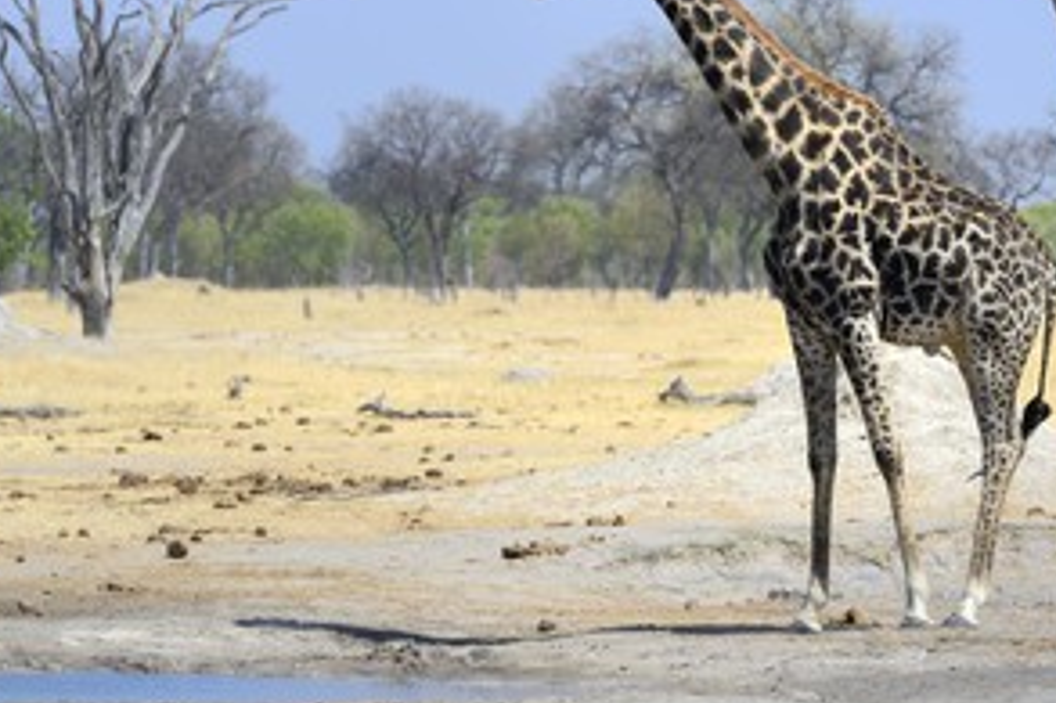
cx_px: 530
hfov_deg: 5.1
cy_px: 274
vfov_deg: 3.4
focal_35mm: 402
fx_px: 11785
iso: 400
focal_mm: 280
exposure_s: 1/800
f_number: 9
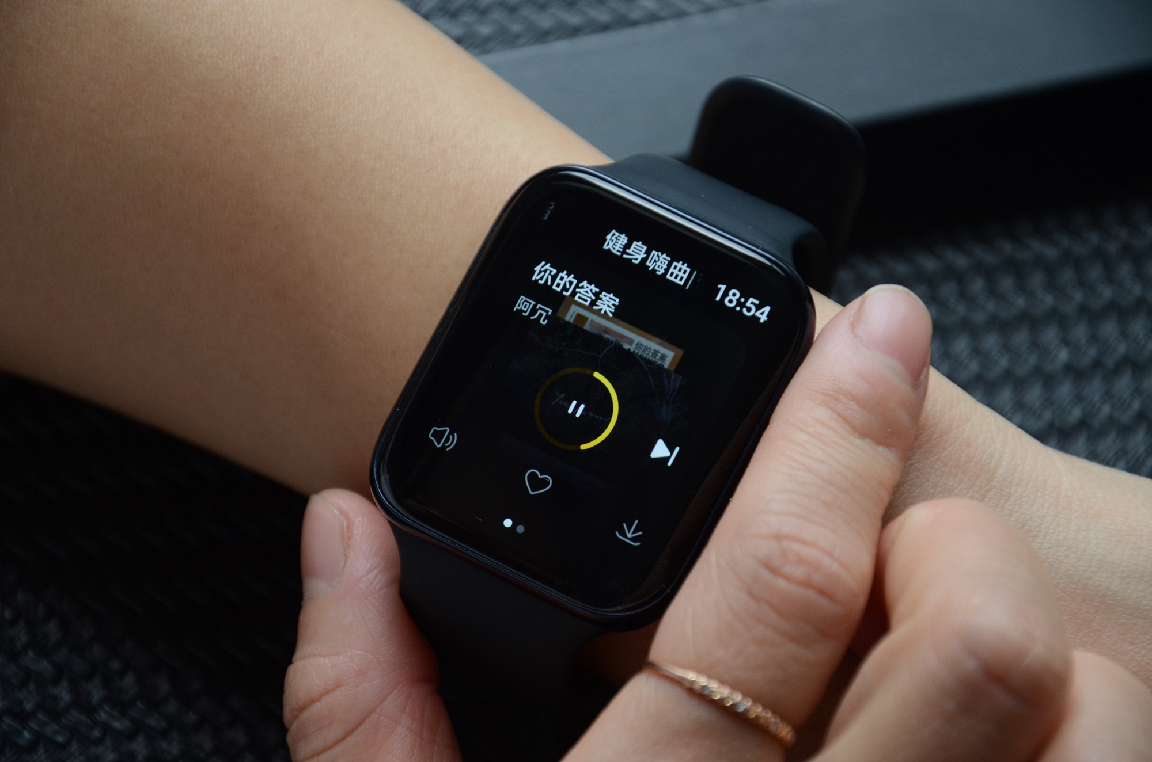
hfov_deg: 13.1
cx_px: 576
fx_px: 5029
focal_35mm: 158
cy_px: 381
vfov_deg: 8.7
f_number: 5.6
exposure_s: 1/125
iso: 500
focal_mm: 105
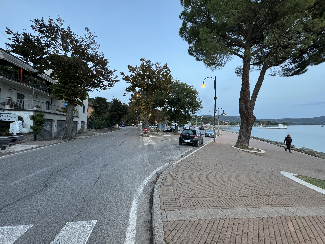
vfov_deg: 85.7
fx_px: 131
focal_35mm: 14
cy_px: 122
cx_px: 162
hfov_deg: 102.1
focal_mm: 2.22
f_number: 2.2
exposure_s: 1/50
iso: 250
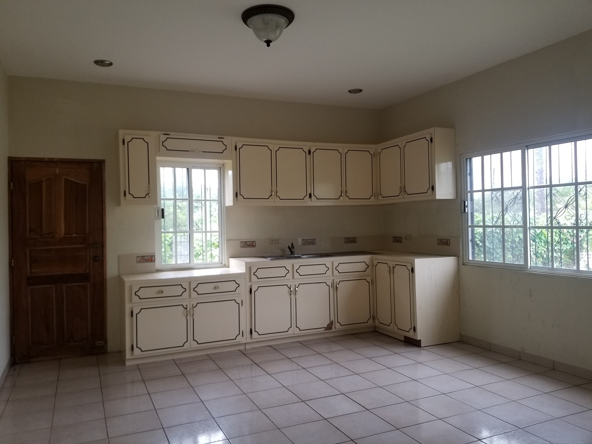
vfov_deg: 53.1
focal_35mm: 26
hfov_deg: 67.3
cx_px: 296
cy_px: 222
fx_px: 445
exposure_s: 1/100
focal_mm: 4.25
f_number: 1.7
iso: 80
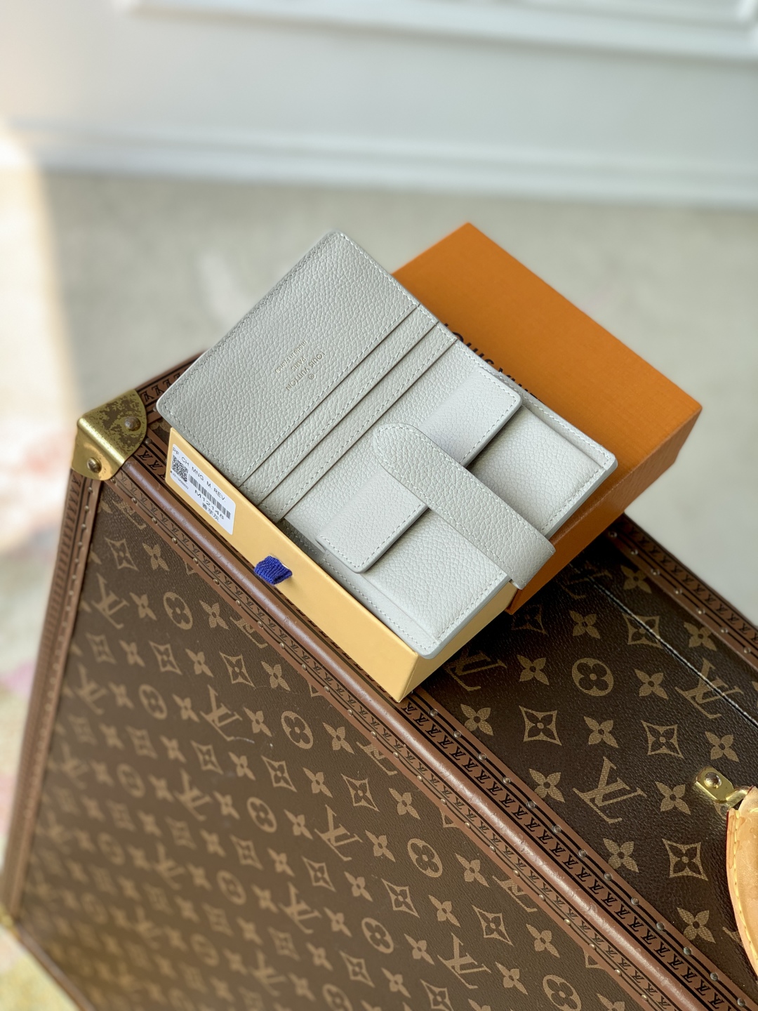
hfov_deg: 28.0
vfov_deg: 36.8
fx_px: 1518
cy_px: 506
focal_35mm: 52
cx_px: 379
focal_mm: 6
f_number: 2.4
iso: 16
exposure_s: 1/184
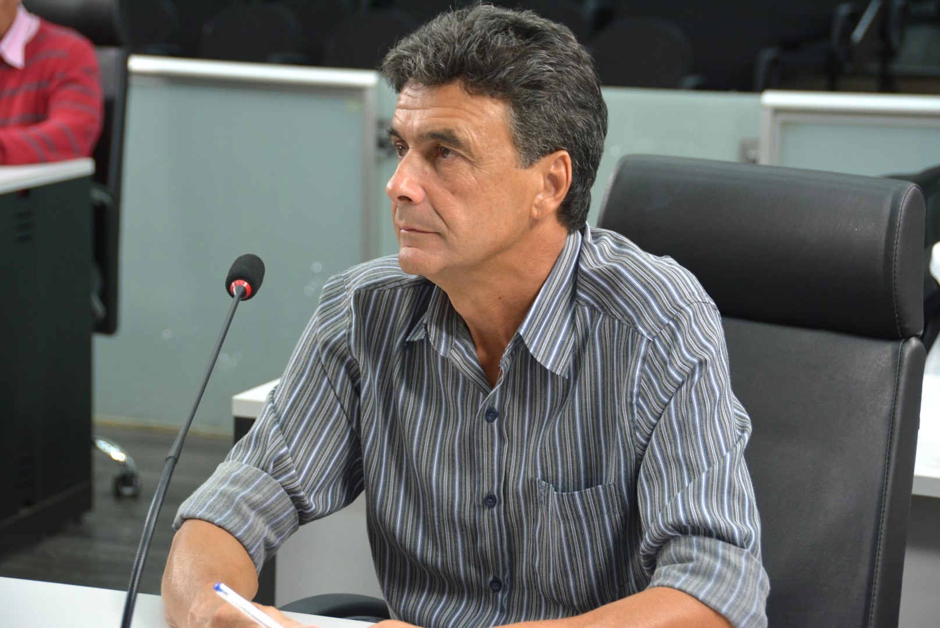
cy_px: 314
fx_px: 2548
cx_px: 470
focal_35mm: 98
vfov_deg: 14.1
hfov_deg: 20.9
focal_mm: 65
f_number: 5
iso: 560
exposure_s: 1/60
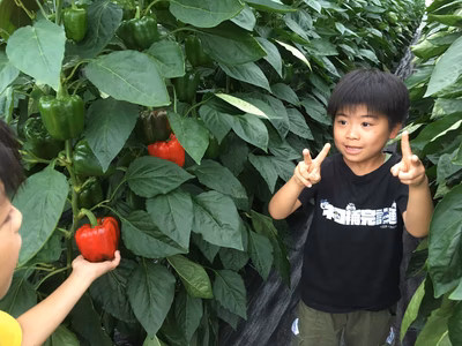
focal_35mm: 29
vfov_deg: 48.2
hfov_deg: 61.7
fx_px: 387
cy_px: 173
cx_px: 231
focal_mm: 4.15
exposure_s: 1/17
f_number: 2.2
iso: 200
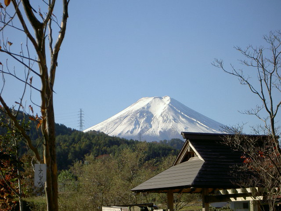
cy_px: 106
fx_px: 828
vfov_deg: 14.5
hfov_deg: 19.3
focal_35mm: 102
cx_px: 140
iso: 50
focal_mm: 16.8
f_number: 4.9
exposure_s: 1/400
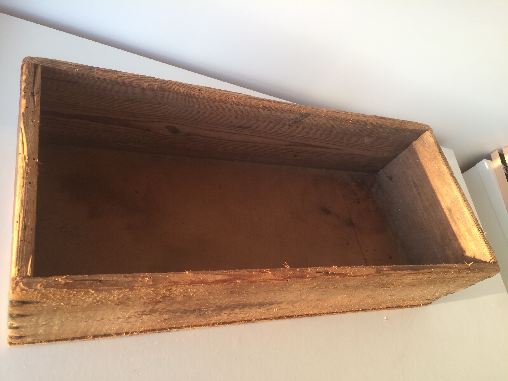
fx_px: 426
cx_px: 254
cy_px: 190
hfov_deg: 61.7
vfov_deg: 48.2
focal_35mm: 29
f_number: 2.2
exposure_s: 1/33
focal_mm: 4.15
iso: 32
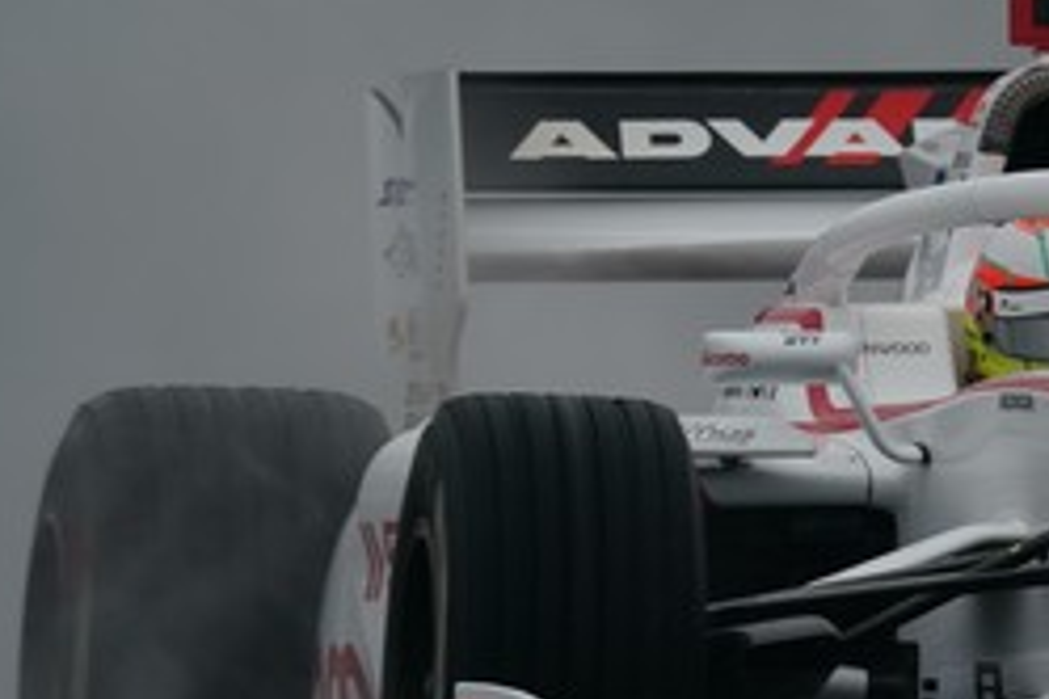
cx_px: 1319
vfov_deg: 0.8
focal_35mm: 1736
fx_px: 50581
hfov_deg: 1.2
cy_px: 312
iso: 320
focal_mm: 600
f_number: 8
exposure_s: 1/800
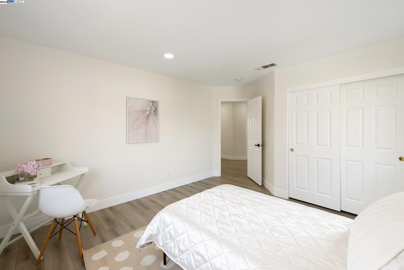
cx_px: 202
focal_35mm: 15
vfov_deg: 77.4
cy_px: 135
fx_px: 168
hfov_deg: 100.4
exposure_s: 1/160
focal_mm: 15
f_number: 8
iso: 640
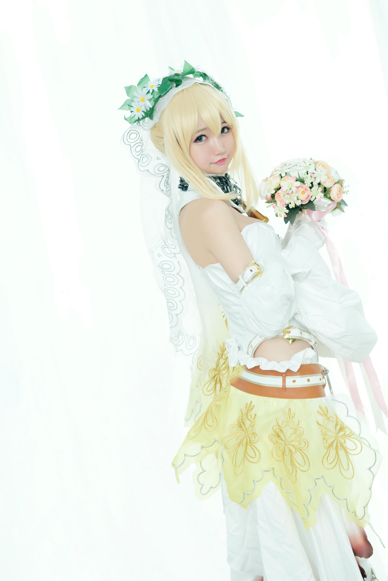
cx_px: 194
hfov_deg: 23.4
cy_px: 290
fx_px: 937
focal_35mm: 58
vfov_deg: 34.5
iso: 400
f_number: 2.8
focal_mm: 58
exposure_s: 1/160
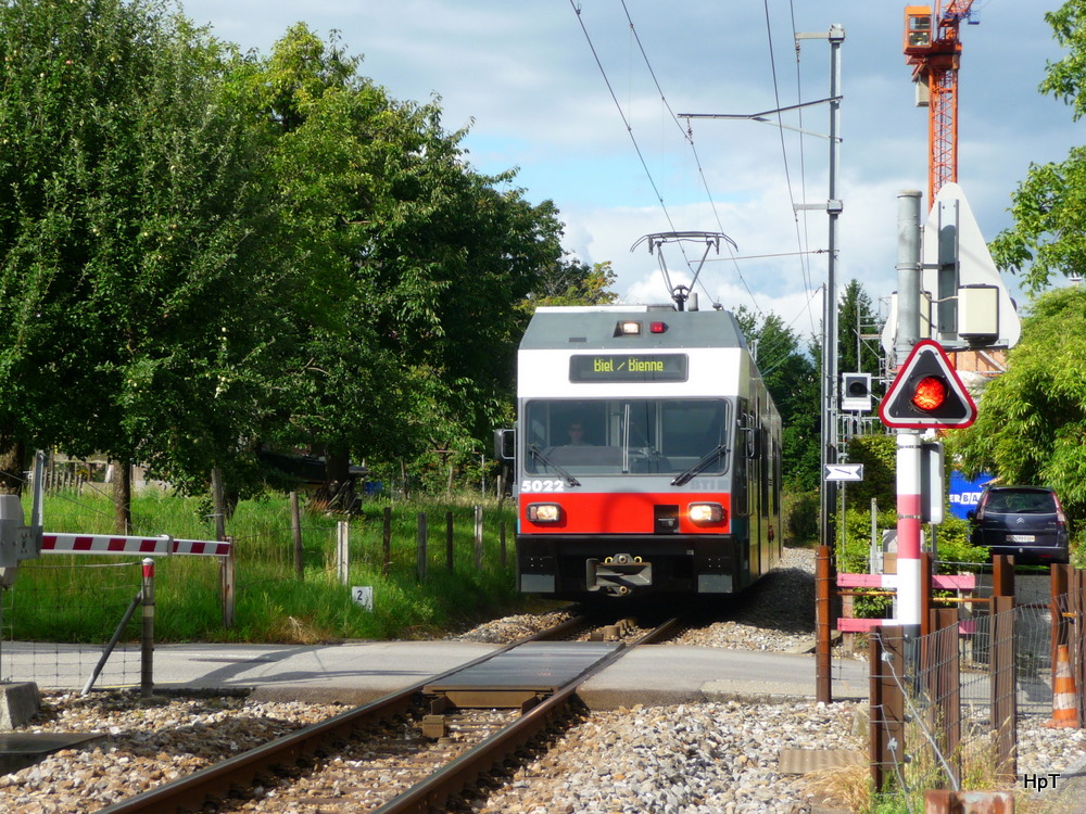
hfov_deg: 20.4
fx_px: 3012
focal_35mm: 96
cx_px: 543
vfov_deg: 15.4
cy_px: 407
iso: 100
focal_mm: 16.3
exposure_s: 1/400
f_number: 4.7
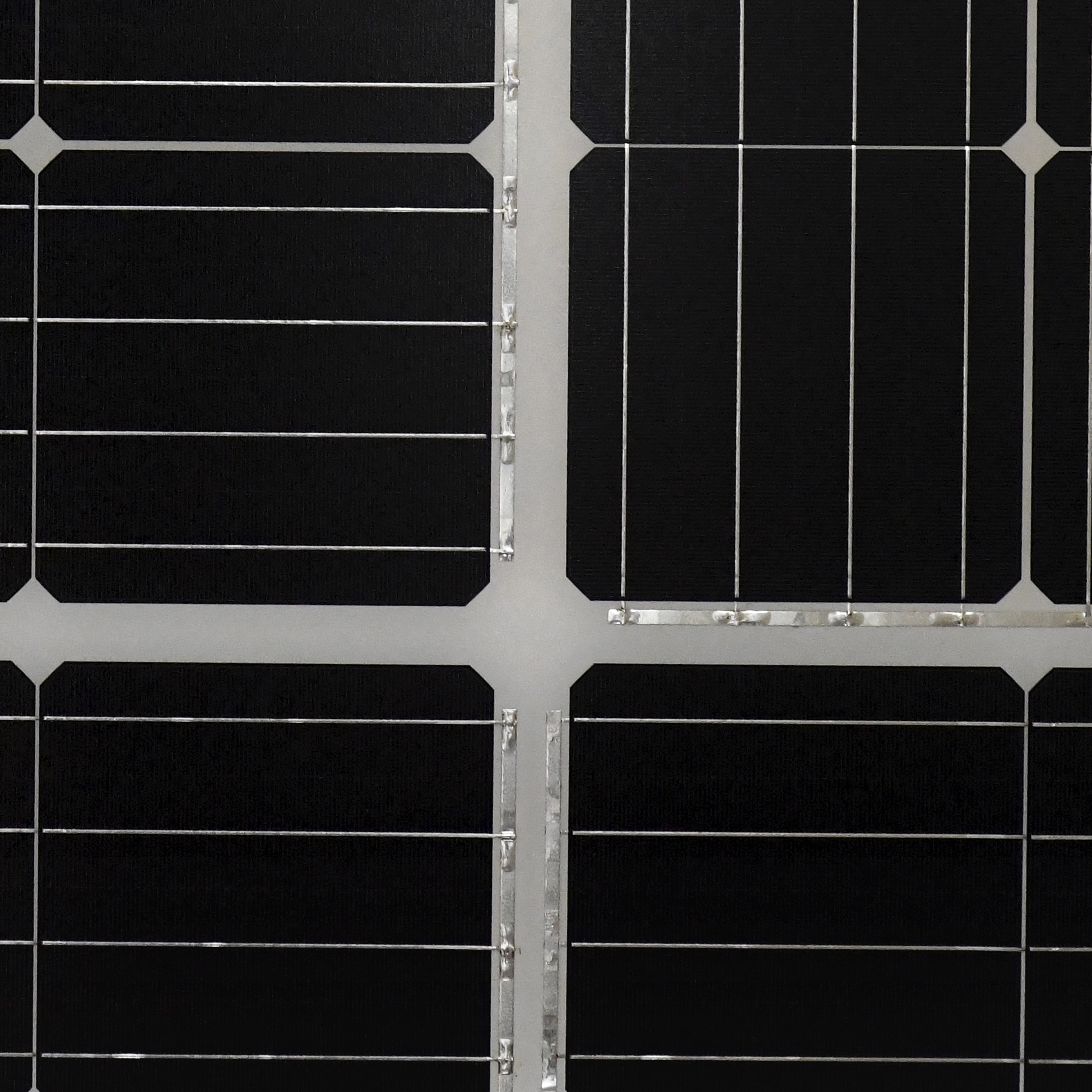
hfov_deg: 5.7
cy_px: -425
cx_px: -378
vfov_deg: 5.7
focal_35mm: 306
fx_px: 10921
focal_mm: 85
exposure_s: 1/125
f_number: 6.3
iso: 4000
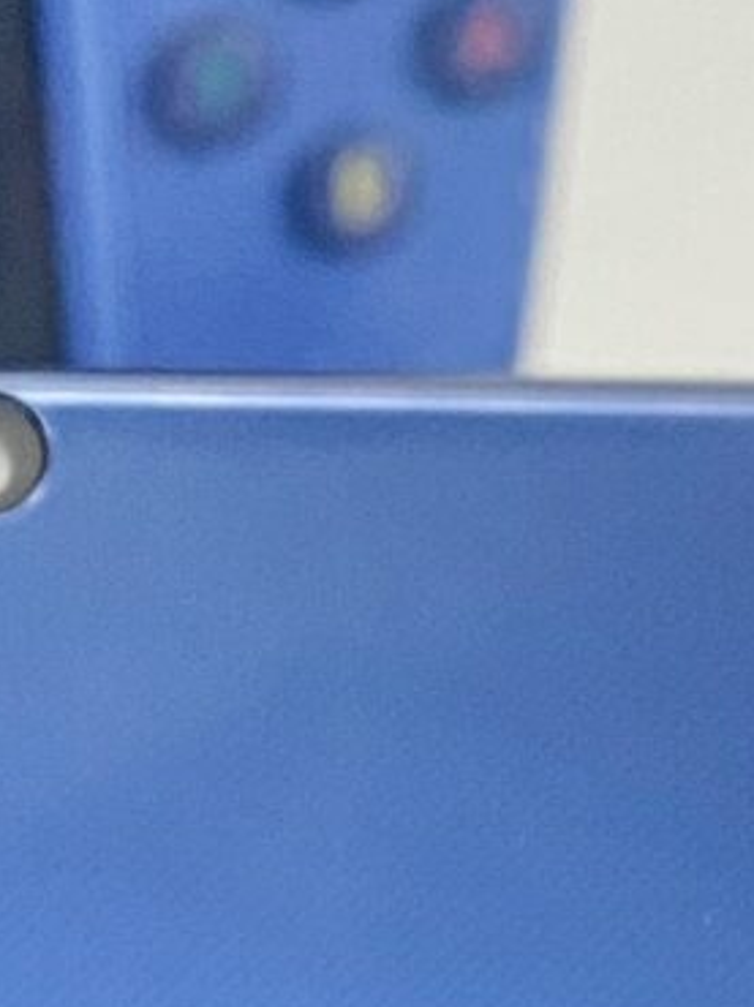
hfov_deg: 7.9
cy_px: 1565
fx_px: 5234
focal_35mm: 180
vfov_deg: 10.6
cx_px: -632
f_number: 1.8
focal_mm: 4.25
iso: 160
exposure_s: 1/60
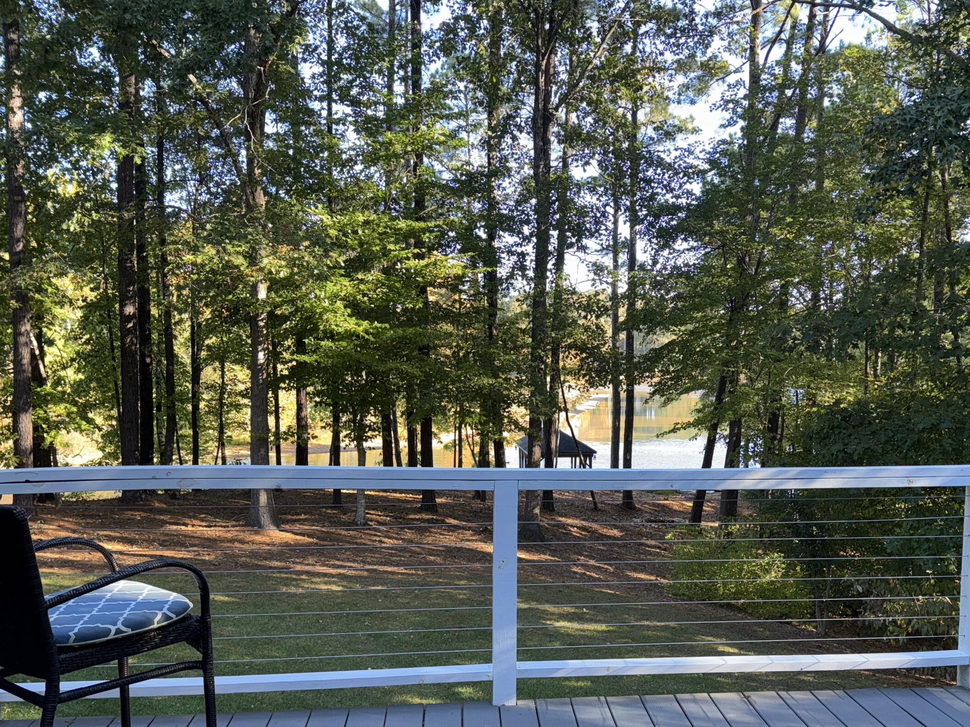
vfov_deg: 41.5
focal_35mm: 34
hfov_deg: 53.7
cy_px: 458
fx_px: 953
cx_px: 570
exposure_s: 1/121
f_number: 1.78
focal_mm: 6.76
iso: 50
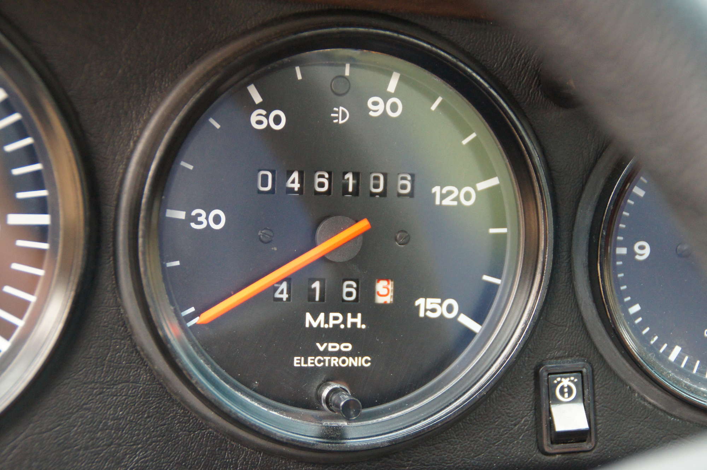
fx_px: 2060
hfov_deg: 19.5
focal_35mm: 105
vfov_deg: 13.0
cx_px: 354
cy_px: 235
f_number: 5
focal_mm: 70
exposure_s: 1/80
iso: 1600
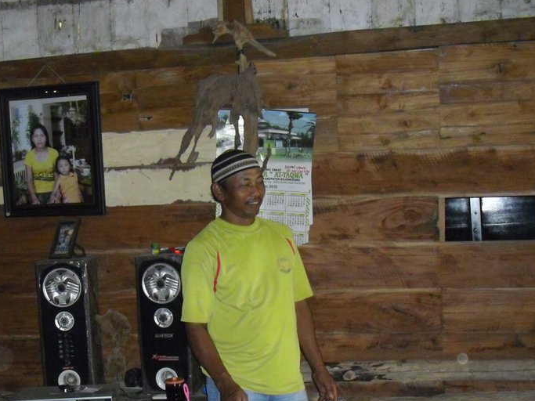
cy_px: 284
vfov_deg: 25.4
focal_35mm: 57
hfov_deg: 33.7
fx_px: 881
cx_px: 229
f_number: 2.8
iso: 400
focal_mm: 6.2
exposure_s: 1/60
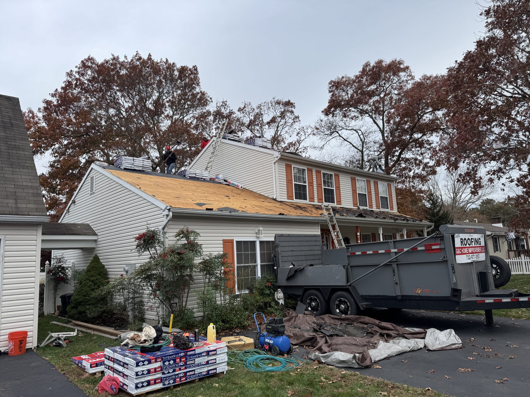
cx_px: 265
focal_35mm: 24
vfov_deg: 56.8
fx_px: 367
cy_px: 198
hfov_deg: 71.6
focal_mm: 6.76
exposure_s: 1/1425
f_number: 1.78
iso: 80
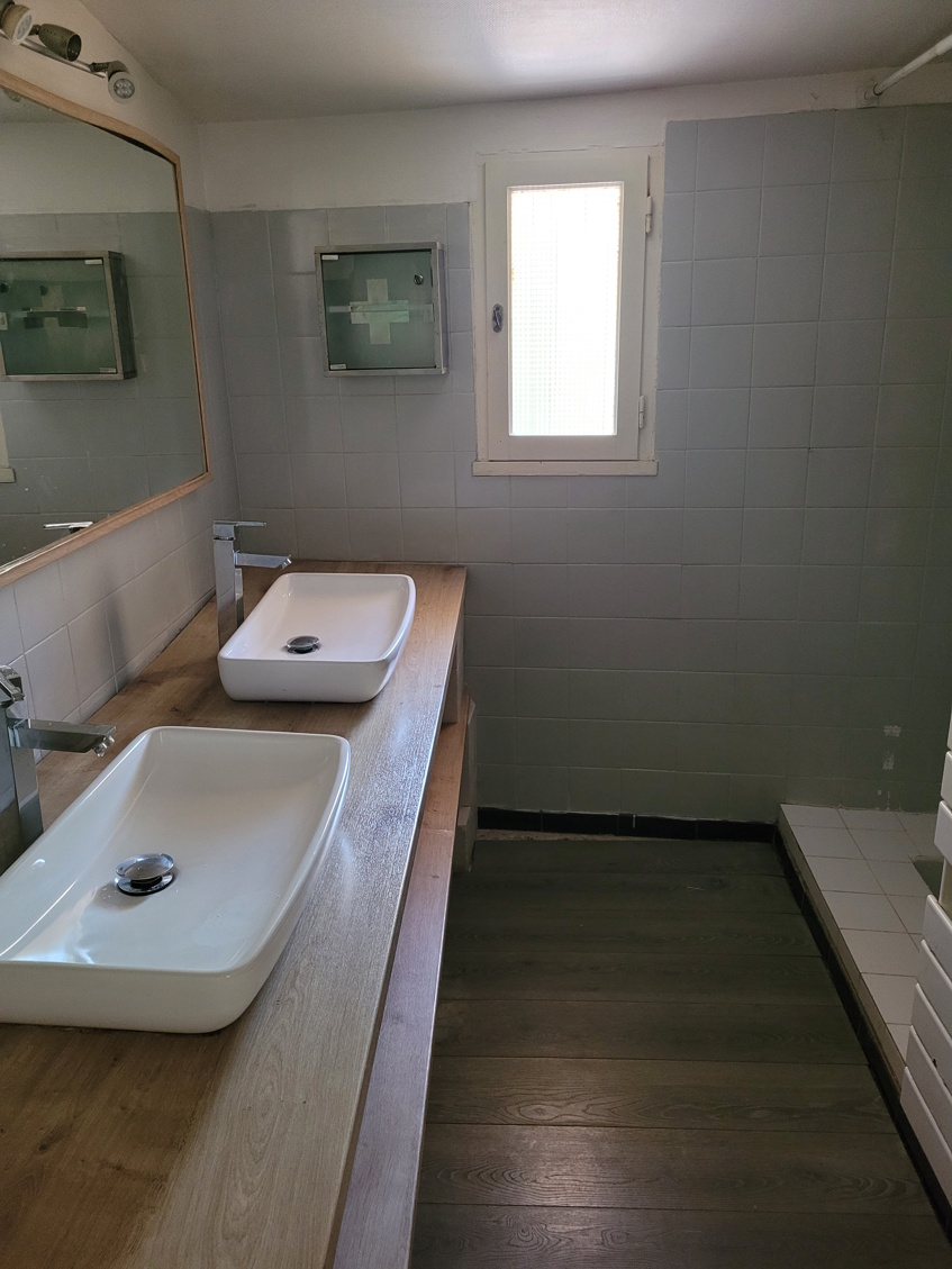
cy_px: 634
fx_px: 953
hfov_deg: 53.1
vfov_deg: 67.3
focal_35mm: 26
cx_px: 476
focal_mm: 5.4
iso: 640
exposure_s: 1/50
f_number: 1.8
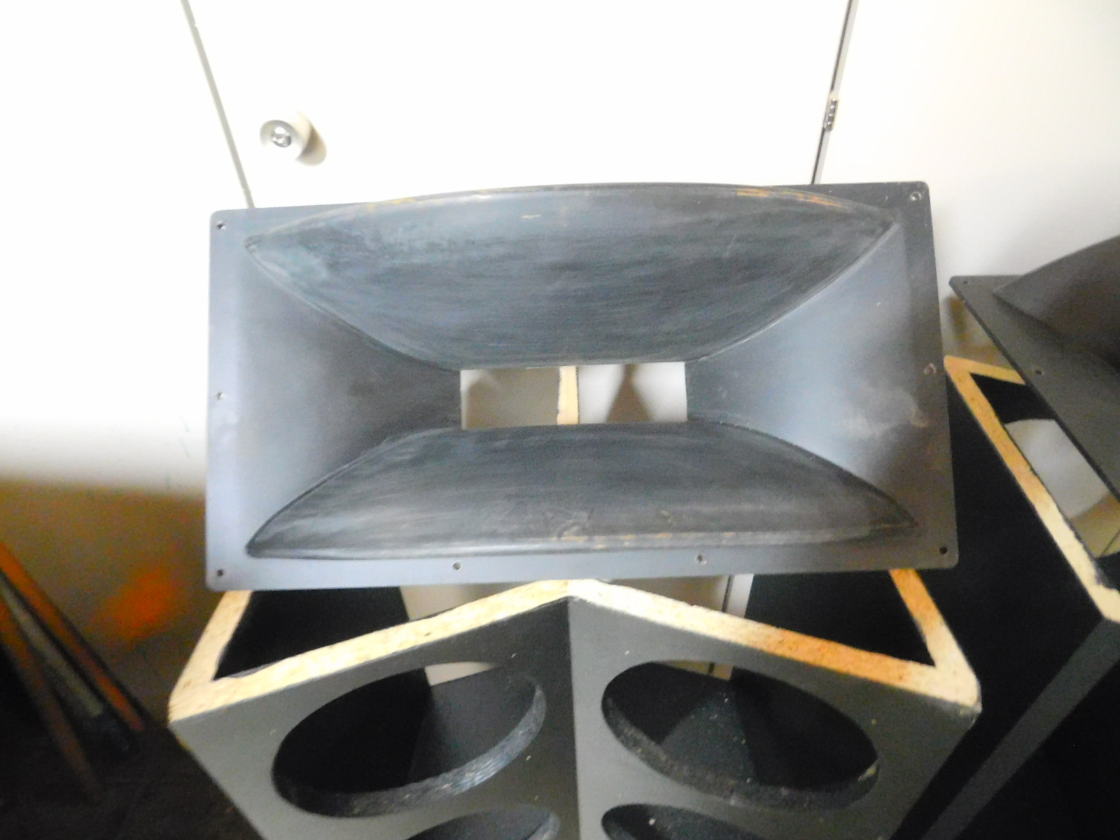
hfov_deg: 73.9
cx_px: 560
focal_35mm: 23
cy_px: 420
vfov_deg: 58.9
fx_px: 744
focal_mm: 4
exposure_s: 1/4
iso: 1600
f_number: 3
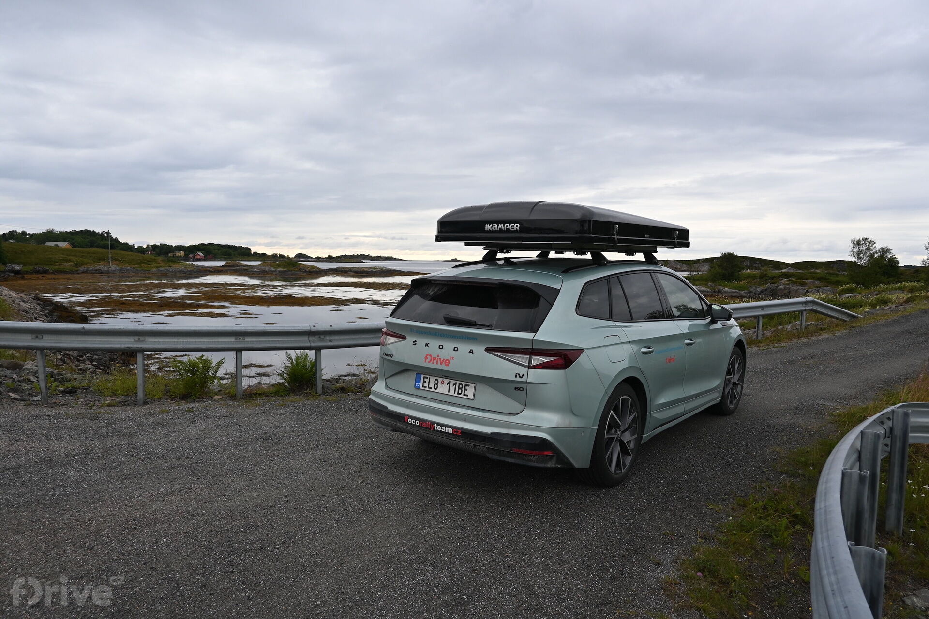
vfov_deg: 53.1
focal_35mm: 24
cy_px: 310
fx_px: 619
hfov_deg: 73.7
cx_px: 464
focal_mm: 16
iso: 200
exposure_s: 1/250
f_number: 5.6
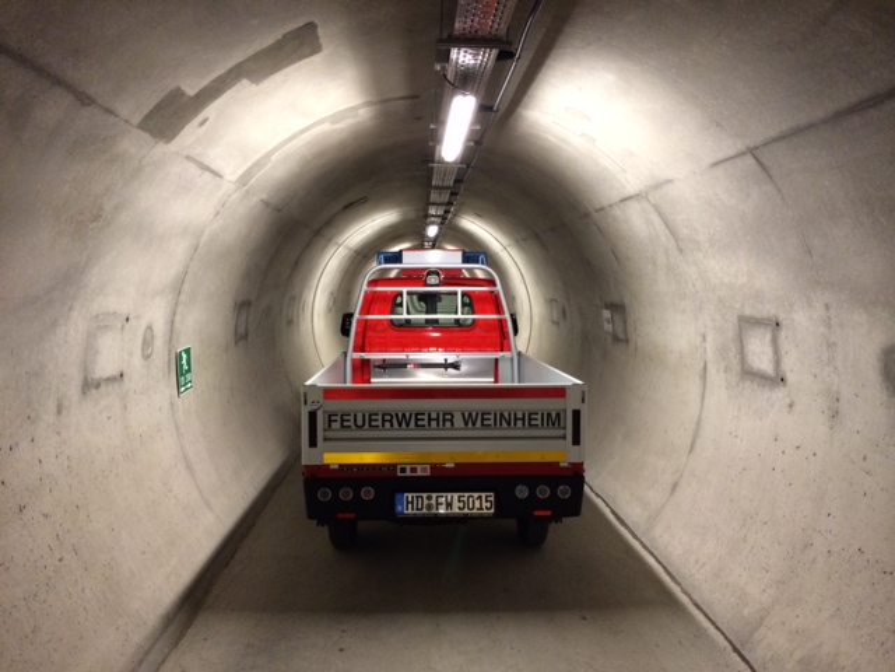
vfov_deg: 46.8
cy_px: 336
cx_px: 448
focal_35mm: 30
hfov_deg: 60.0
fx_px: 776
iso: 320
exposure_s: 1/24
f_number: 2.2
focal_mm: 4.12
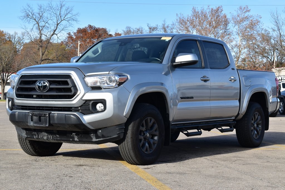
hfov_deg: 26.0
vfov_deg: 17.5
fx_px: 618
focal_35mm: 78
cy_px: 95
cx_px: 142
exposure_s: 1/320
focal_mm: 52
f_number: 10
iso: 400
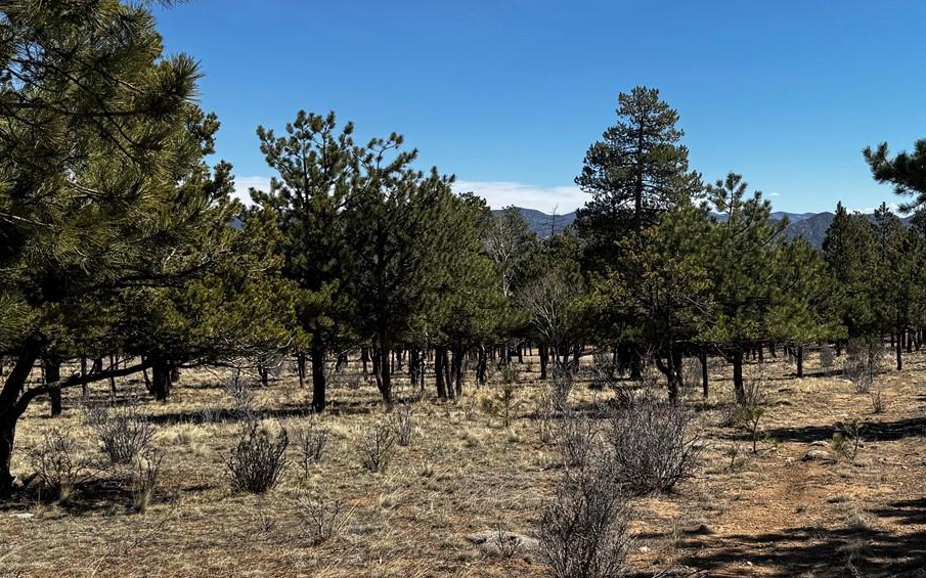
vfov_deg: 28.5
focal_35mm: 45
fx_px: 1135
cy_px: 352
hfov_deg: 43.4
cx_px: 652
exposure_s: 1/4310
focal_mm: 6.76
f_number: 1.78
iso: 80
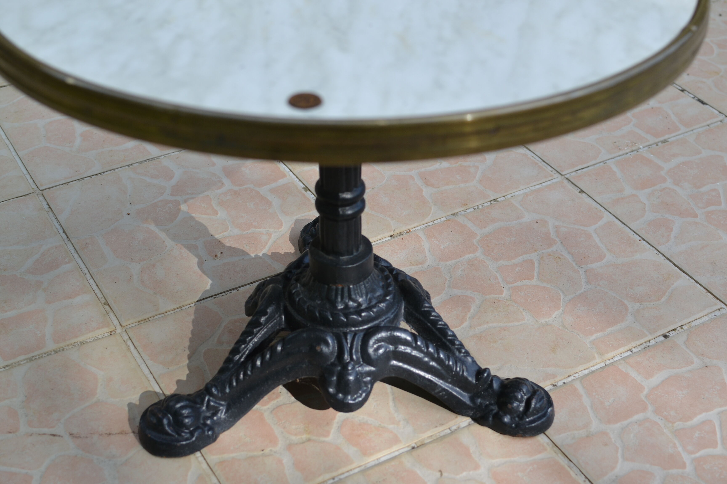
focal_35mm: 52
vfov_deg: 25.8
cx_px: 364
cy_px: 242
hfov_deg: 37.9
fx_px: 1060
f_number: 4
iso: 200
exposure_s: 1/800
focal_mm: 35
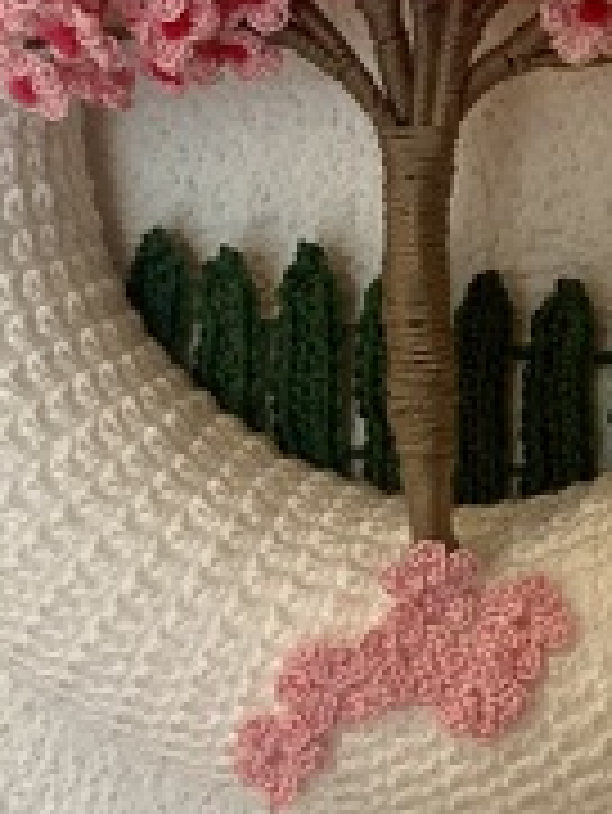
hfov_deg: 20.3
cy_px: 27
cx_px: 472
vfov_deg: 25.8
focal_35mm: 72
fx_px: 1695
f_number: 1.8
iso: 320
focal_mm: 3.99
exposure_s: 1/60
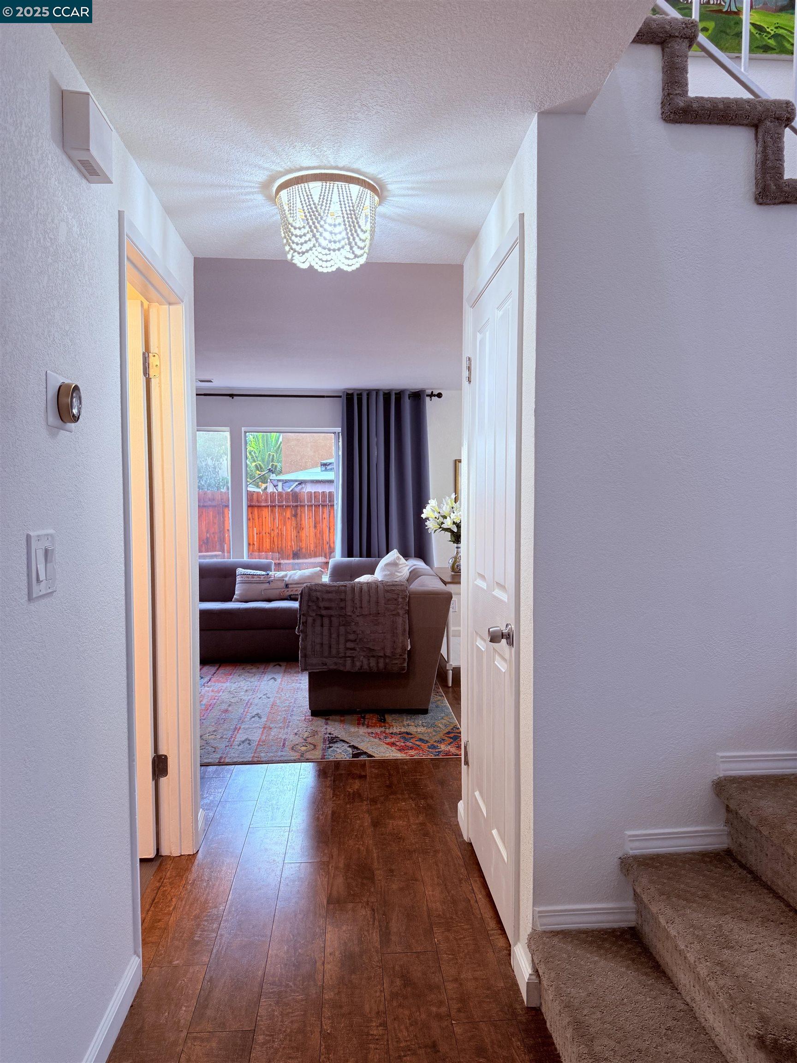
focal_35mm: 24
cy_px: 532
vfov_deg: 71.6
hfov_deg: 56.8
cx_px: 398
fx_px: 737
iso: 200
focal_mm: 6.76
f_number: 1.78
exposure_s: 1/151
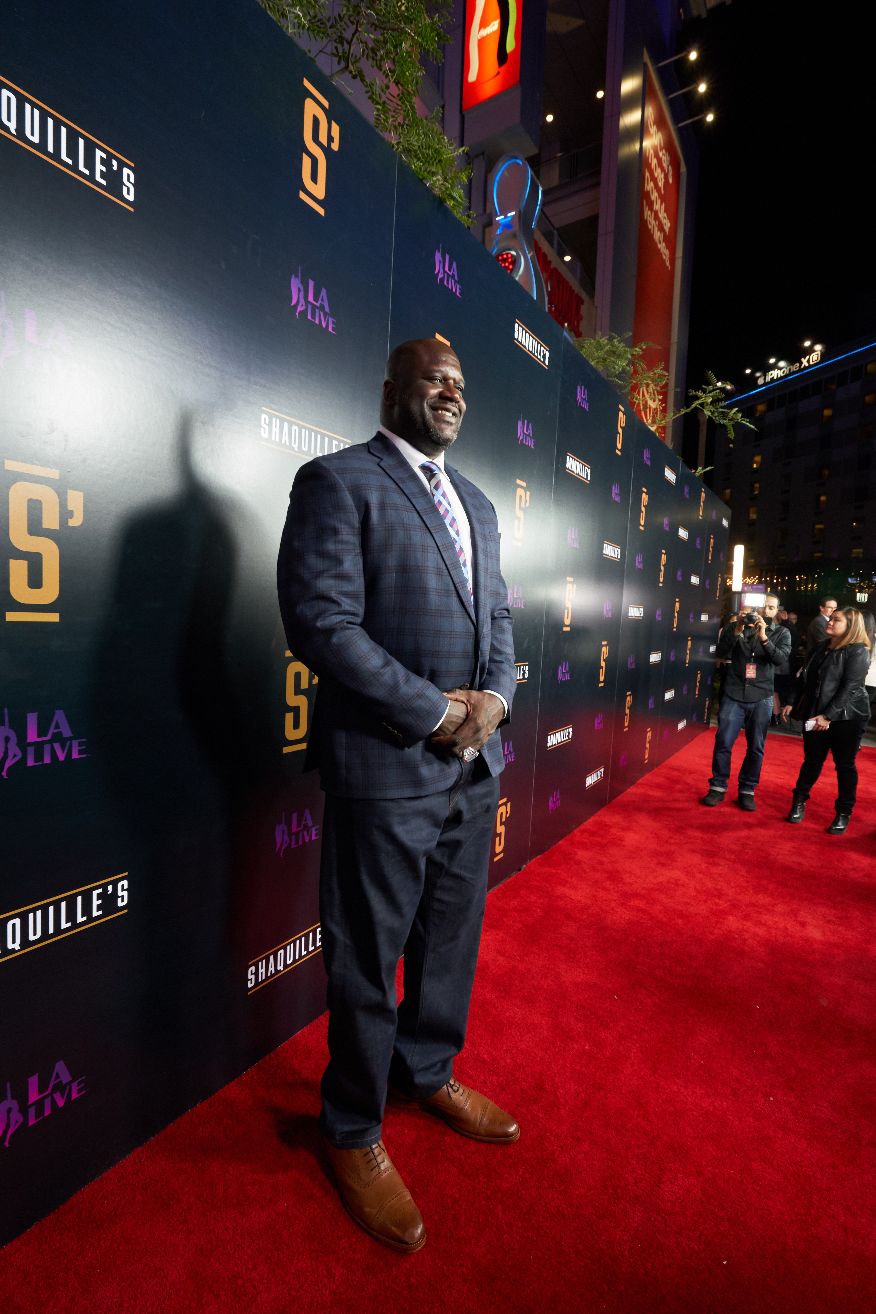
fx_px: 584
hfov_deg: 73.7
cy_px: 657
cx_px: 438
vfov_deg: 96.7
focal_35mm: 16
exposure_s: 1/100
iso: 3200
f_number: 5.6
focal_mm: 16
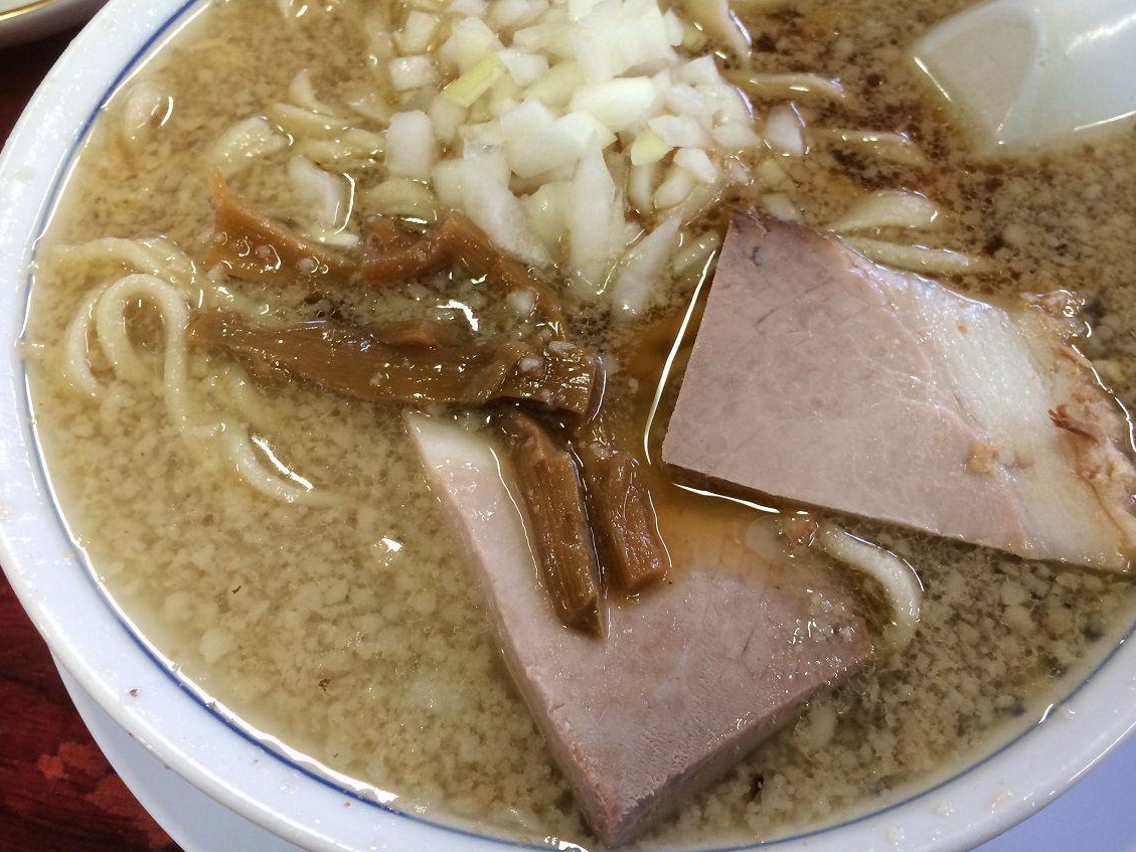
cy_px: 386
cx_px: 633
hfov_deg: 53.8
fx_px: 1116
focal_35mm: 34
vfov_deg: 41.8
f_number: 2.2
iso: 100
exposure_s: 1/30
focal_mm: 4.12
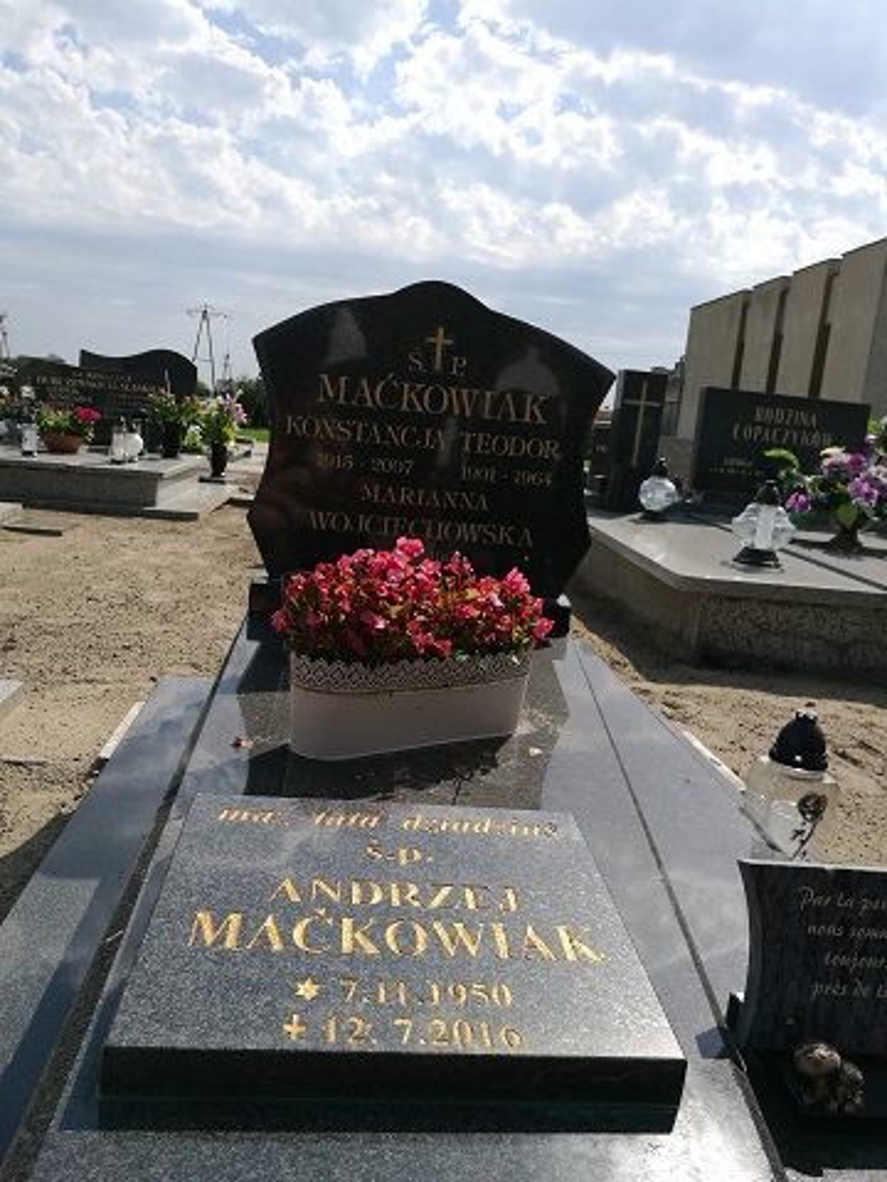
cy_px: 591
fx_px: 922
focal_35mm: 27
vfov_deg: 65.3
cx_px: 444
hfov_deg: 51.4
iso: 50
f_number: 2.2
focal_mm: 4.5
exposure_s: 1/1490
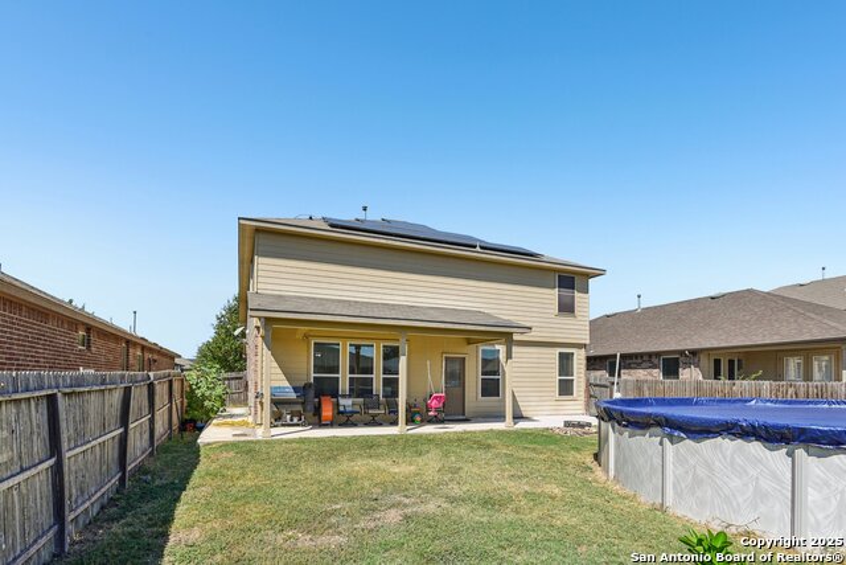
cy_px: 282
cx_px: 423
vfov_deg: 73.8
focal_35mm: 16
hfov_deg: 96.7
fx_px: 376
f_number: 8
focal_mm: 16
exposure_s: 1/640
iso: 400
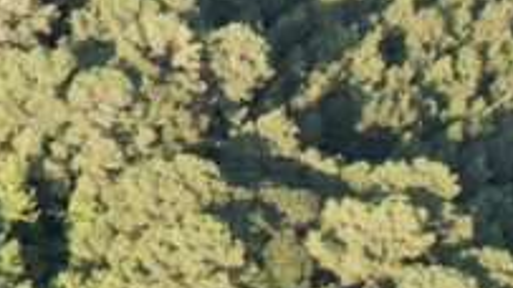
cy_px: 75
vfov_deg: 10.4
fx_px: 1577
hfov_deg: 14.3
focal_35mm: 116
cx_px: -609
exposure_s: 1/320
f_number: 2.8
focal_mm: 8.38
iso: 100
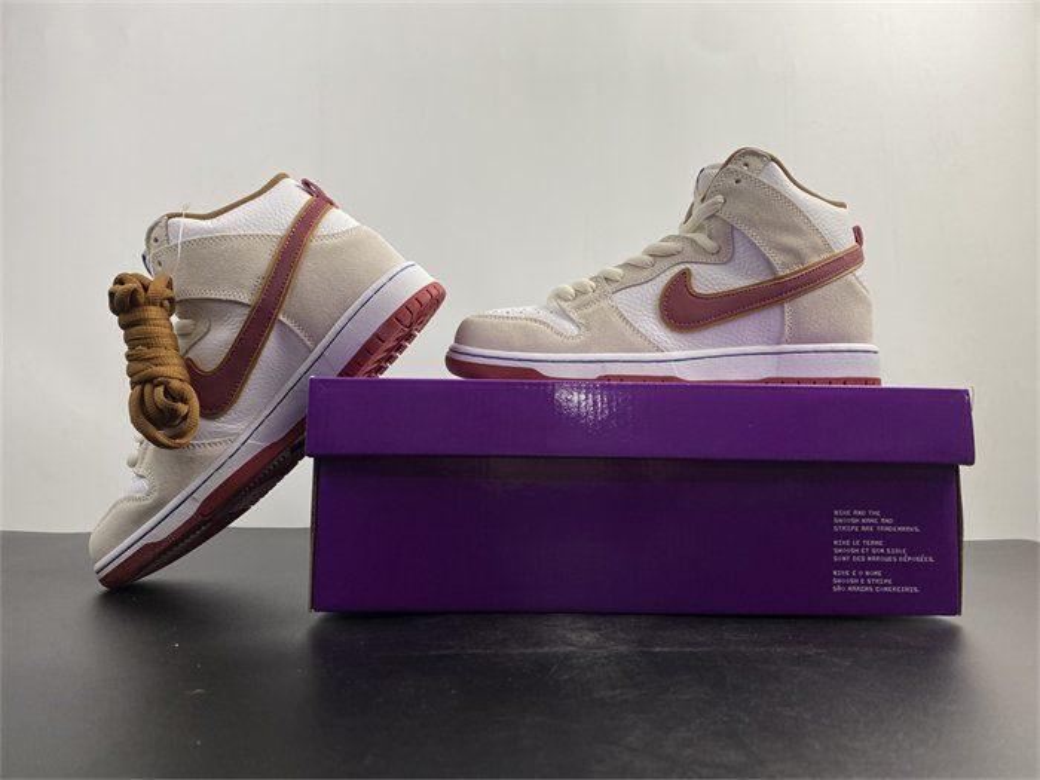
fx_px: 781
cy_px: 390
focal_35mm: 26
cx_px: 520
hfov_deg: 67.3
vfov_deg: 53.1
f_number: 1.8
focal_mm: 4.25
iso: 32
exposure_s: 1/127
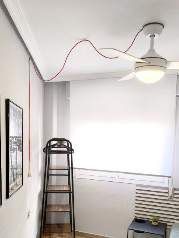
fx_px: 234
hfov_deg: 41.8
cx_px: 86
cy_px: 161
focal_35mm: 34
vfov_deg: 52.8
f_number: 1.65
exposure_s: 1/100
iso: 125
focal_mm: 6.14
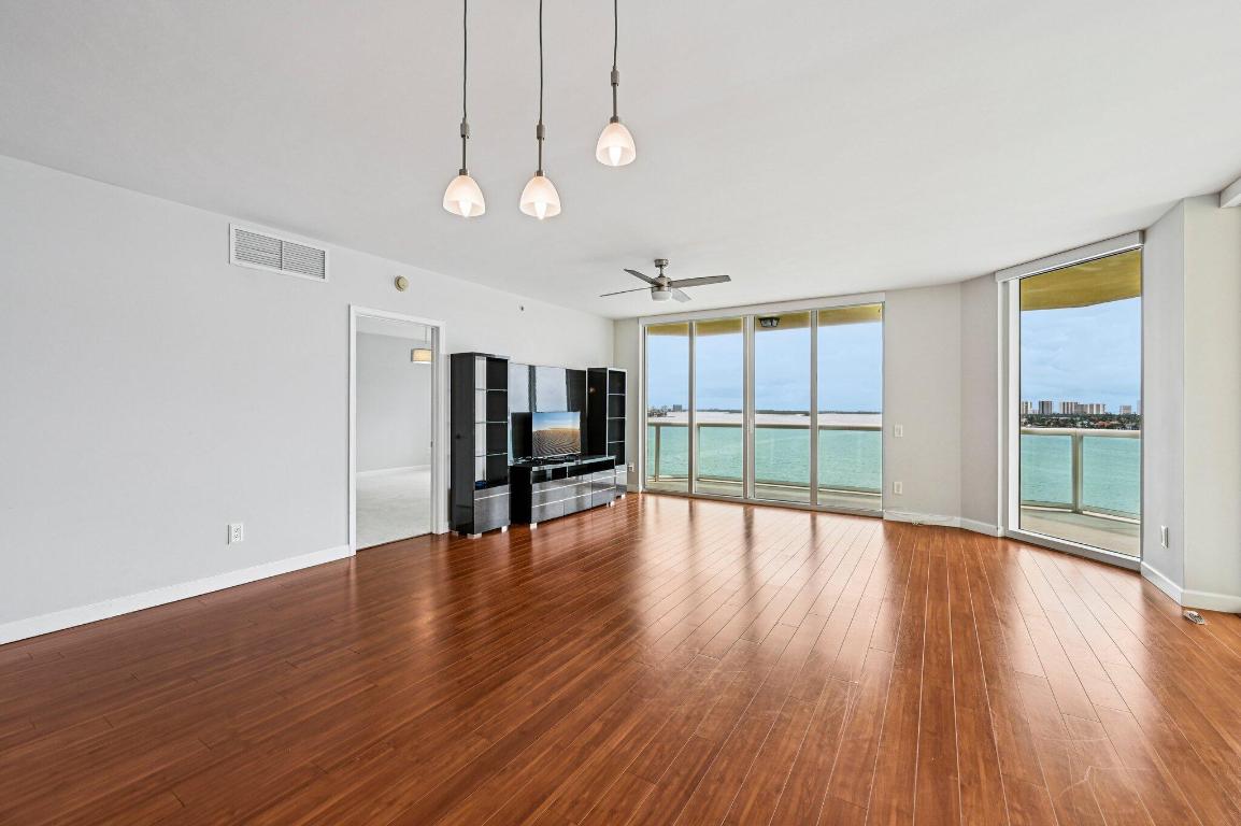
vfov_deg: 81.1
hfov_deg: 104.3
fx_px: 482
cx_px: 620
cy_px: 413
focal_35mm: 14
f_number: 8
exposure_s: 1/320
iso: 400
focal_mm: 14
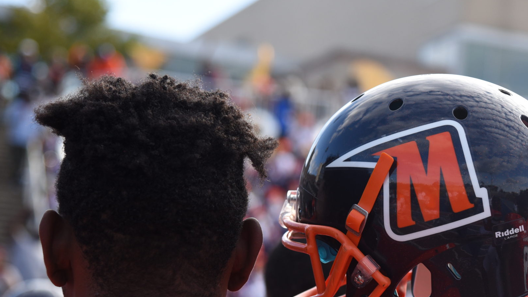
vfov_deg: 8.8
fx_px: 1918
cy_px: 262
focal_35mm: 137
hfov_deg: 15.6
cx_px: 377
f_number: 4.5
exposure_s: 1/1250
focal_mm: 82
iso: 500
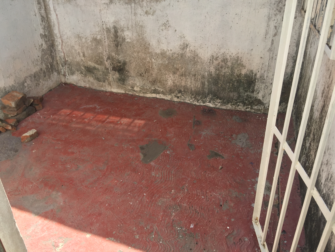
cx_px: 168
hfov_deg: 61.7
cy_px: 126
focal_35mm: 29
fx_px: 281
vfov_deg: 48.2
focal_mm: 4.15
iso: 32
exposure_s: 1/879
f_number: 2.2
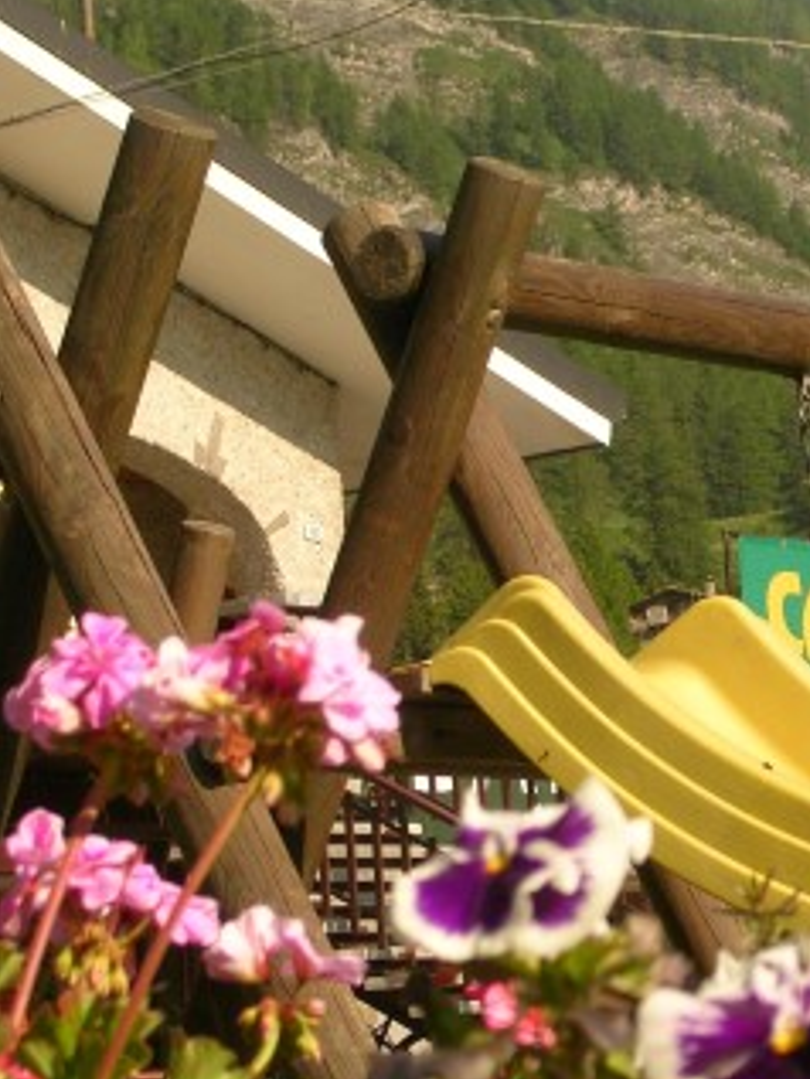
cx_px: 723
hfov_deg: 9.5
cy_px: 538
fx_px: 4833
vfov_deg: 12.7
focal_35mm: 155
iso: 50
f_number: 4.9
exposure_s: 1/342
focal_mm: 17.4
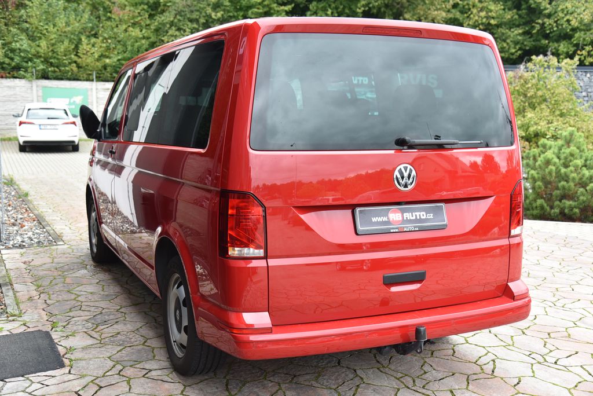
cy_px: 198
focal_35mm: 40
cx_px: 296
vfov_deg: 33.4
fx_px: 659
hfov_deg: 48.4
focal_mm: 40
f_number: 4.5
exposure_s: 1/80
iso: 500
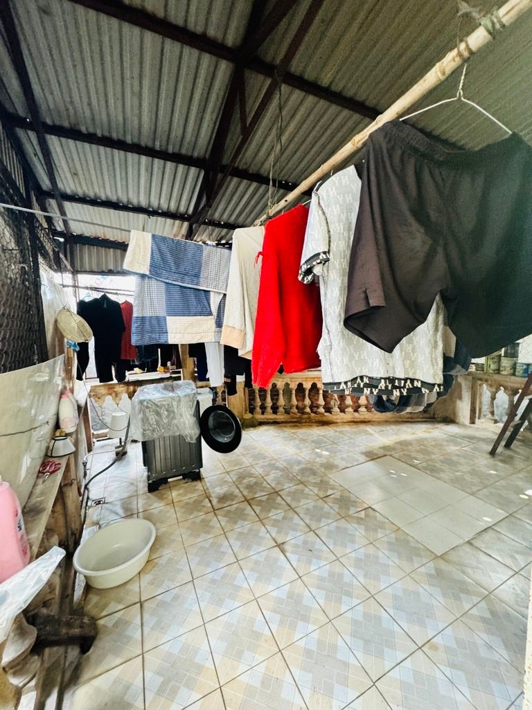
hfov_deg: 85.7
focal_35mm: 14
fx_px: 287
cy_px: 355
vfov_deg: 102.1
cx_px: 266
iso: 400
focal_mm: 2.22
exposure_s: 1/50
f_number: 2.2
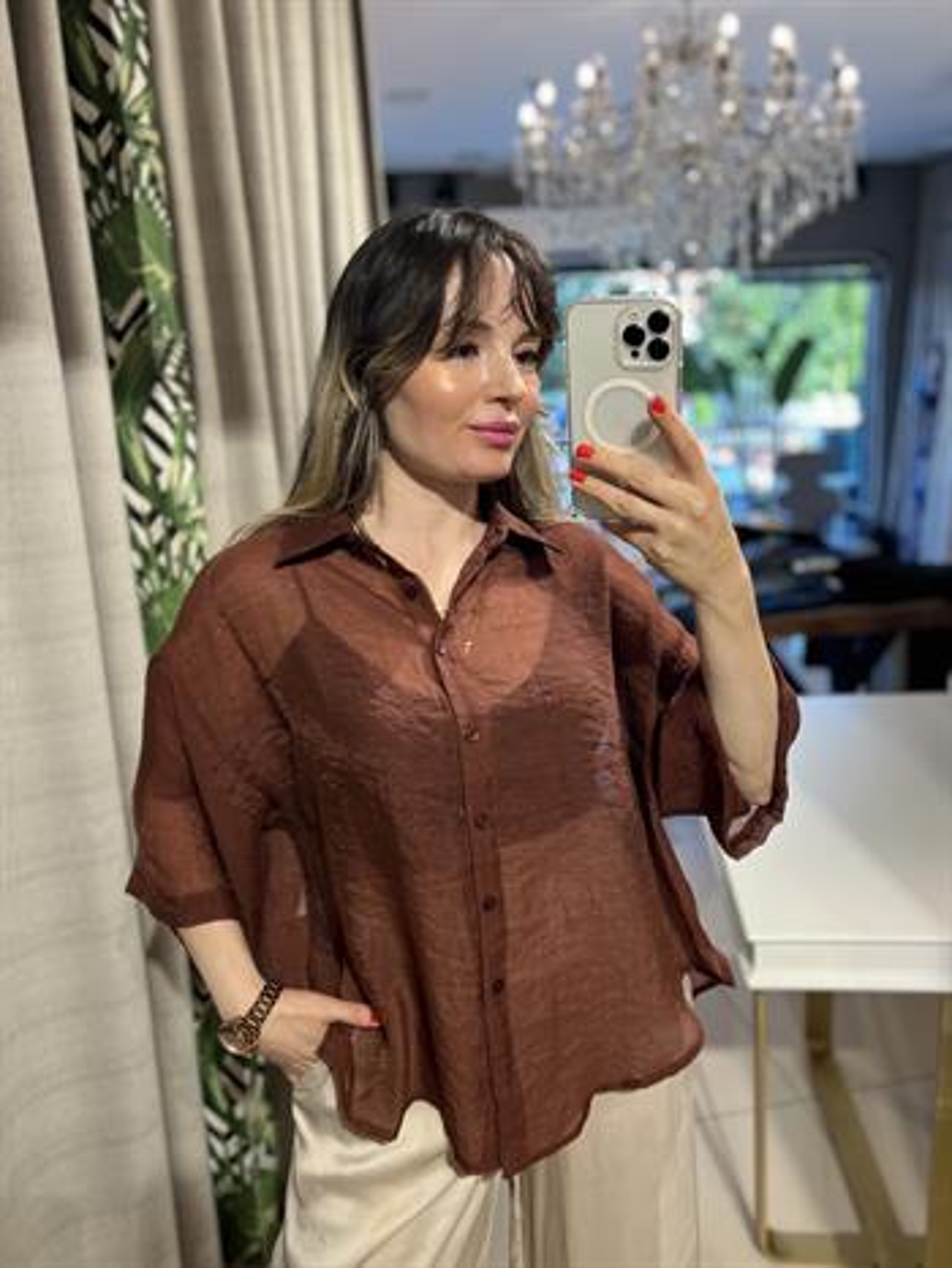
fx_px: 953
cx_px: 476
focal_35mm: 26
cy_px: 634
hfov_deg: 53.1
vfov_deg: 67.3
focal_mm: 5.7
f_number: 1.5
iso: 50
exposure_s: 1/100
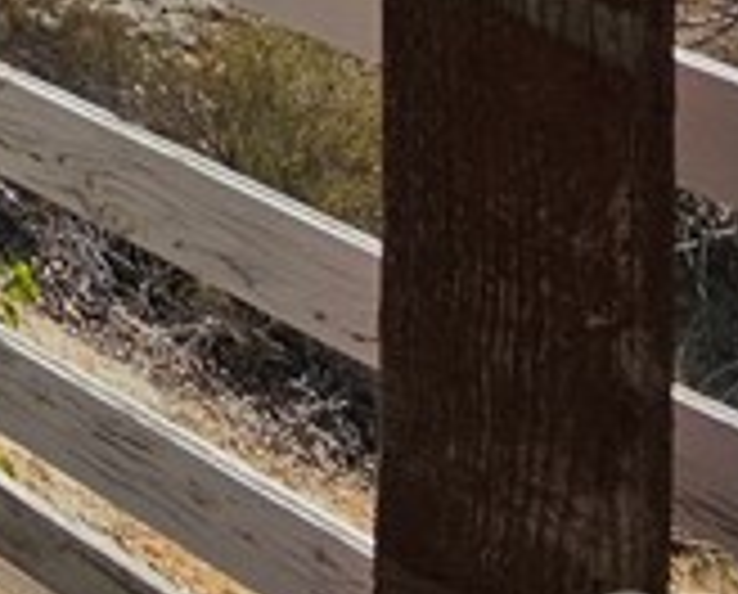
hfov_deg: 13.9
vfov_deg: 12.4
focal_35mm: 79
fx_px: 1730
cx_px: -1148
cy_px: -1030
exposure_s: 1/2265
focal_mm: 2.2
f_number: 2.2
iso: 50
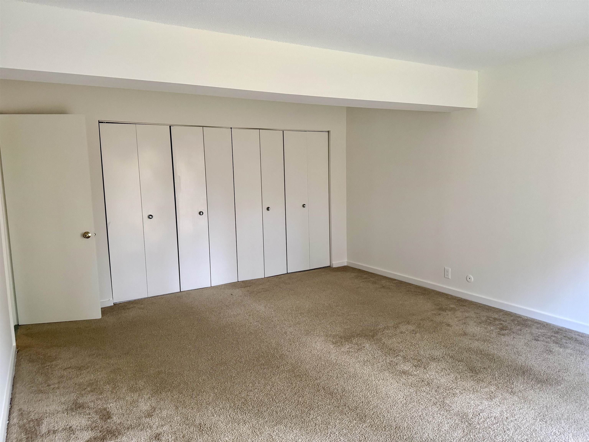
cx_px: 294
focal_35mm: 24
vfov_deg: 56.8
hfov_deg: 71.6
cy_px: 221
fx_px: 408
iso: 400
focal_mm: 6.76
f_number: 1.78
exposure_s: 1/60
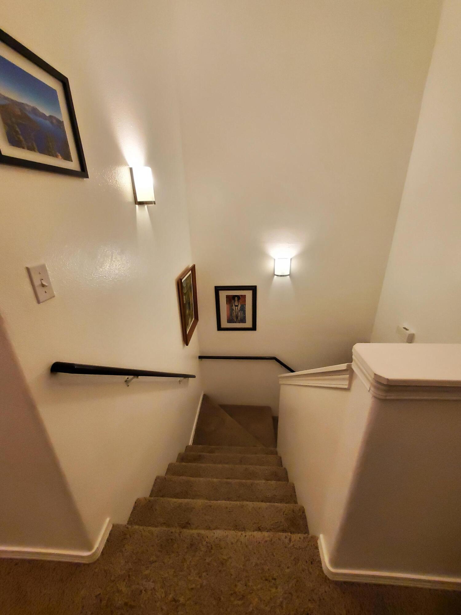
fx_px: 231
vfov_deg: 106.2
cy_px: 308
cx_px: 230
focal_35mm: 13
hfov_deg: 89.9
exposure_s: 1/59
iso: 500
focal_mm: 1.8
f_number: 2.2
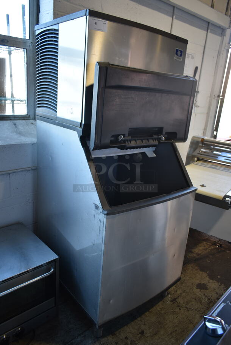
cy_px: 172
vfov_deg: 67.3
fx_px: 259
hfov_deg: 48.0
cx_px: 116
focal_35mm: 27
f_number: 3.5
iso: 110
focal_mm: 18
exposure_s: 1/30
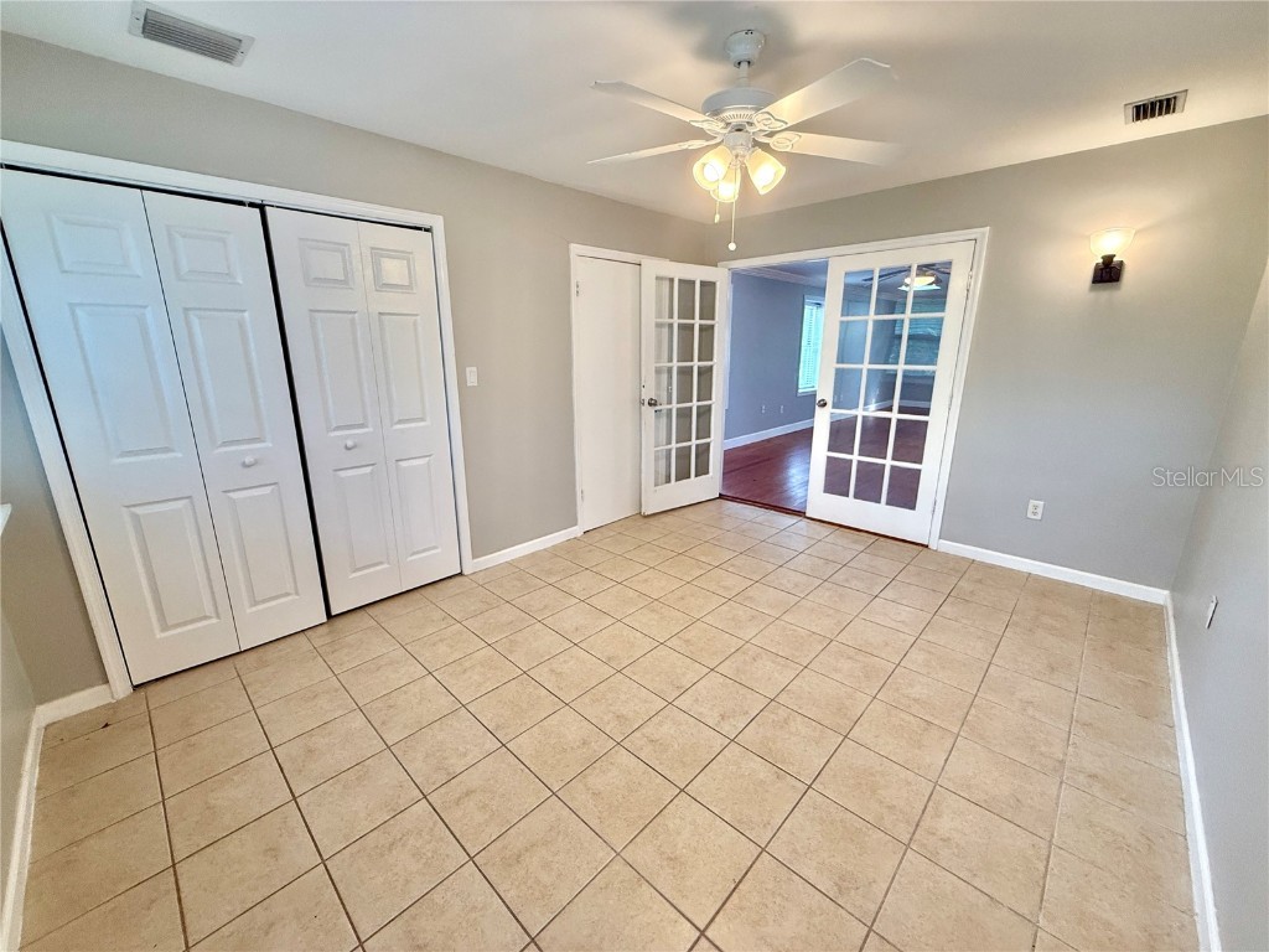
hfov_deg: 102.1
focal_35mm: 14
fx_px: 513
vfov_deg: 85.7
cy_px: 476
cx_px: 634
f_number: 2.2
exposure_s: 1/120
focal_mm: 2.22
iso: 250
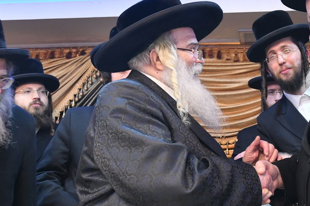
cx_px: 253
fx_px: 499
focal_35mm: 58
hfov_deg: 33.4
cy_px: 145
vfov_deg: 23.2
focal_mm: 24
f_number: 5.6
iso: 1600
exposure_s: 1/100
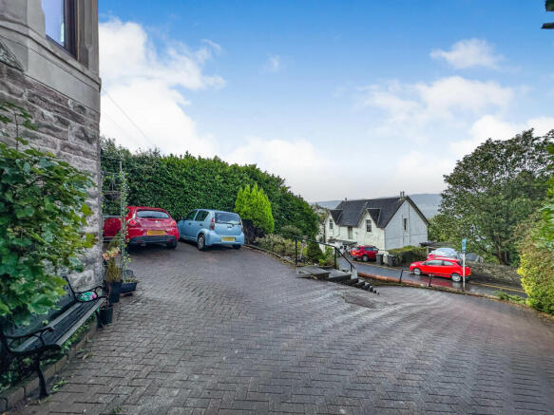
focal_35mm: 14
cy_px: 208
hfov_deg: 102.1
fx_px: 224
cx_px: 277
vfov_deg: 85.7
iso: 50
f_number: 2.2
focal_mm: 2.22
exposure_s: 1/1600
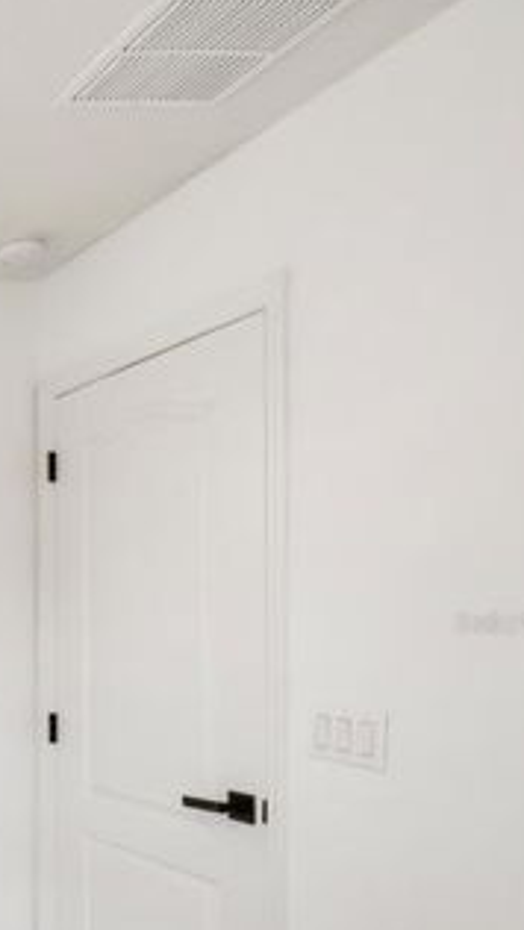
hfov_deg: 20.5
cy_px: 622
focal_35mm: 35
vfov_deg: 55.4
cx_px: -467
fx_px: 864
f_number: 9
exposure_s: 1/4
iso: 320
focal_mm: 10
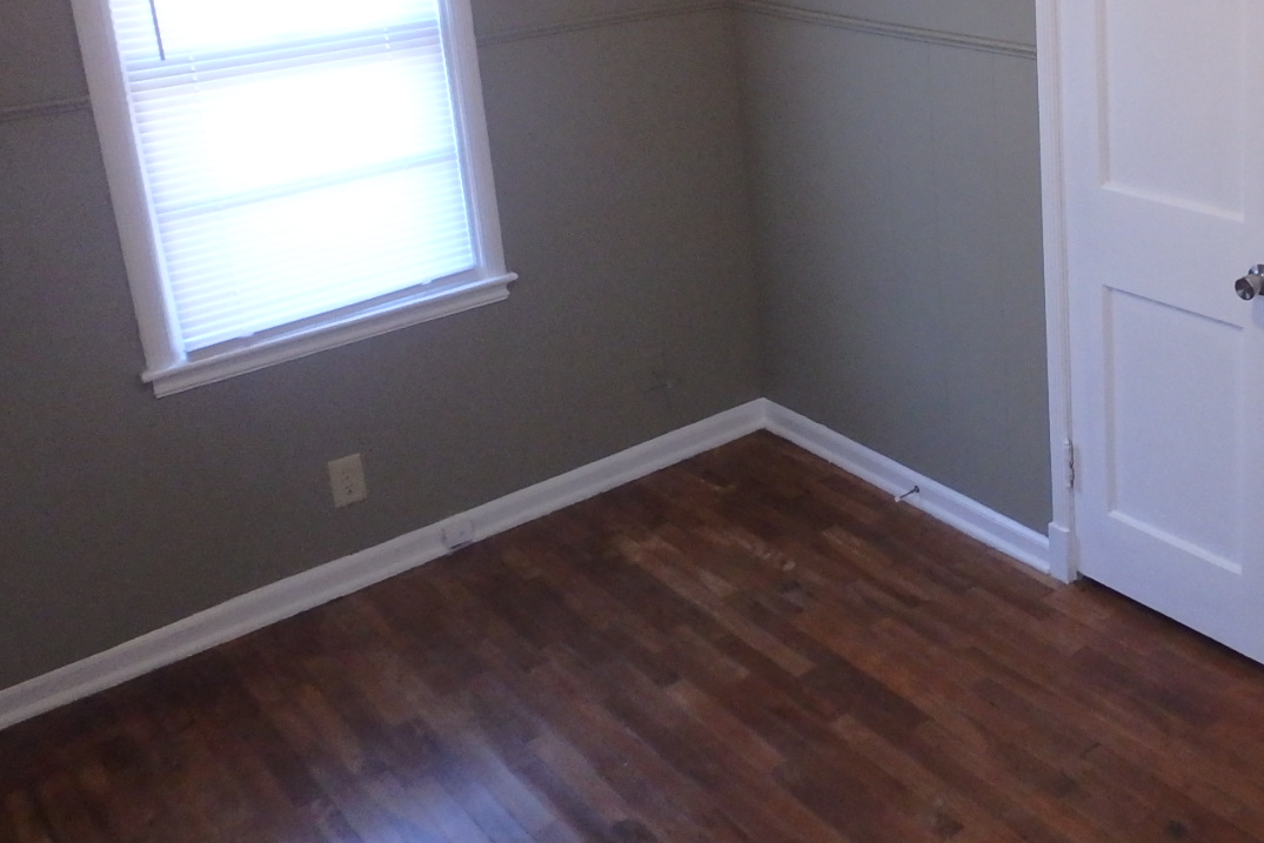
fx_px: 1369
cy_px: 174
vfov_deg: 33.3
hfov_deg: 46.4
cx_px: 1044
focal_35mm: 39
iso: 500
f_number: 3.5
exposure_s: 1/30
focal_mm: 3.7
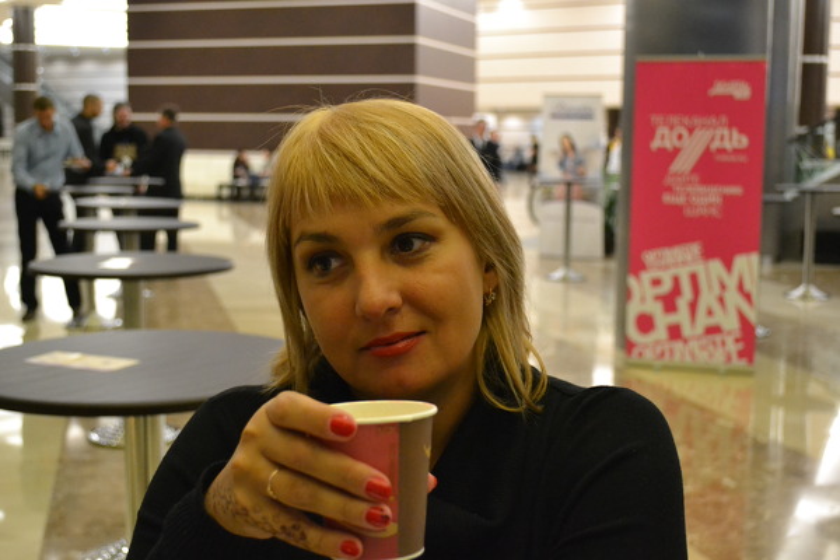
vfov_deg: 28.1
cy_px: 280
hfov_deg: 41.1
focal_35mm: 48
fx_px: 1120
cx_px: 420
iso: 3200
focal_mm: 32
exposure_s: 1/40
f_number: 4.8
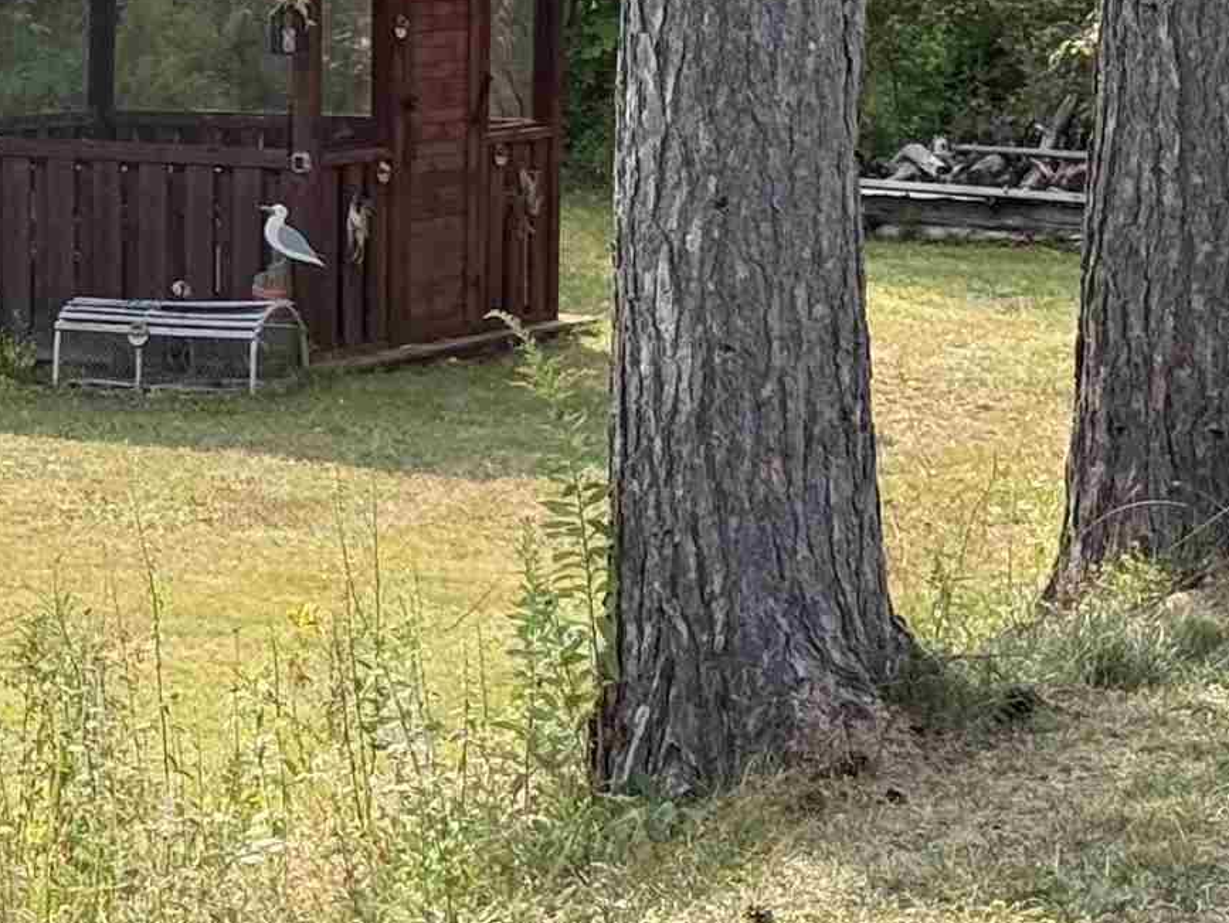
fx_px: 6038
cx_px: -31
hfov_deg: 11.5
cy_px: 139
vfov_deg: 8.7
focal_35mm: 170
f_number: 1.78
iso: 80
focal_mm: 6.76
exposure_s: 1/1307
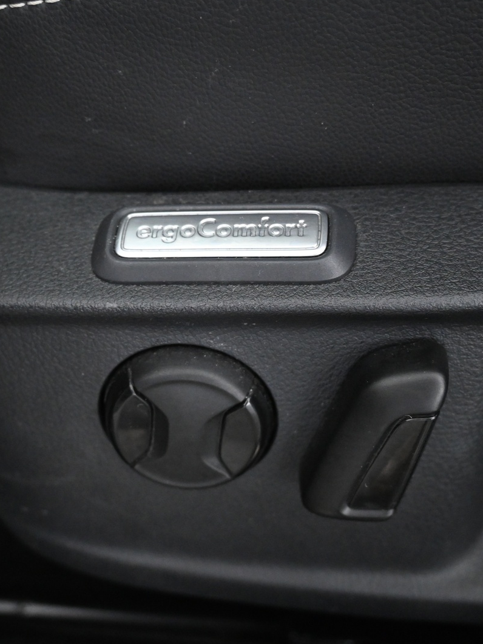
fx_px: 819
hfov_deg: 32.9
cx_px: 237
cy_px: 326
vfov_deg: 43.0
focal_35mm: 44
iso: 3200
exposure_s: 1/30
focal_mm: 20
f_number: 3.8
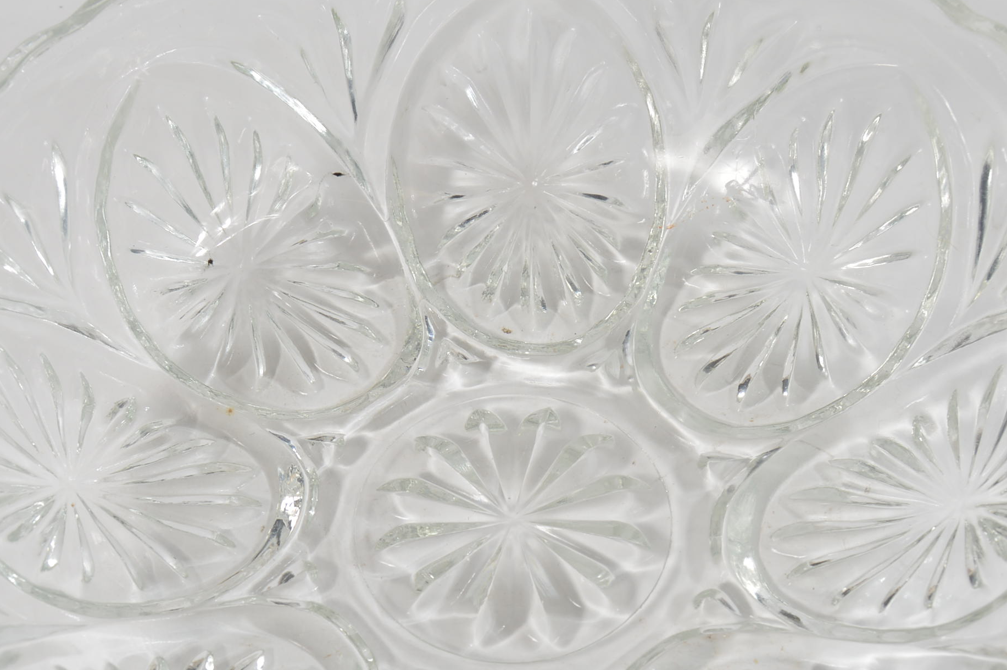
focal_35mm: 64
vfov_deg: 21.2
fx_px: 1789
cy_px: 419
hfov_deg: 31.4
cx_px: 481
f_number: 7.1
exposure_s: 1/80
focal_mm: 26
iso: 100
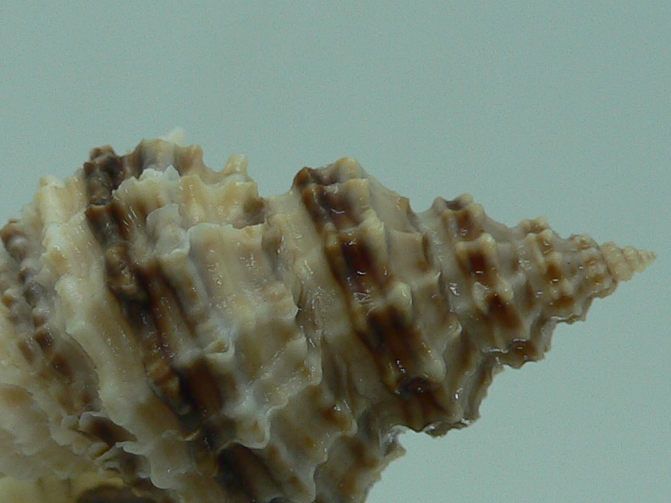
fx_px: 1725
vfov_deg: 16.4
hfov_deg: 21.9
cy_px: 434
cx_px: 199
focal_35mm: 89
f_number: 2.8
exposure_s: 1/60
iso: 80
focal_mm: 4.6
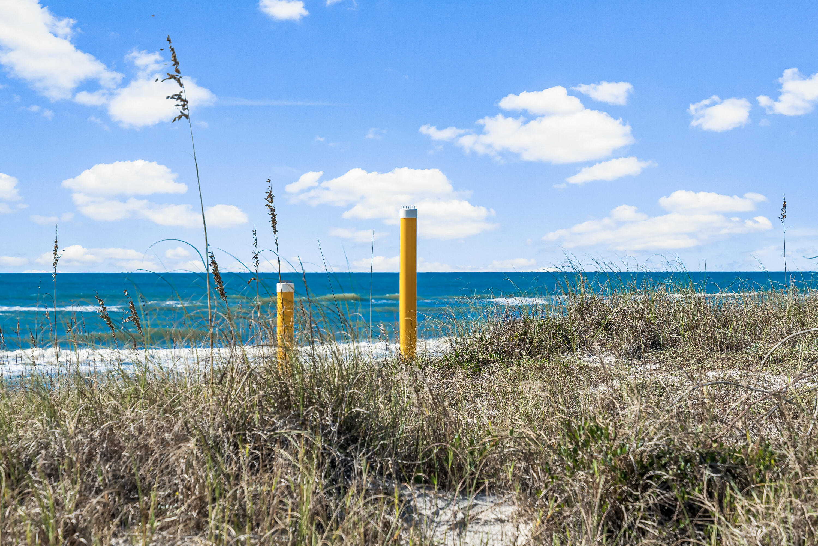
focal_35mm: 105
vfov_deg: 13.0
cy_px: 273
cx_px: 409
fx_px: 2386
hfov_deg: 19.5
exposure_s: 1/100
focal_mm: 70
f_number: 5
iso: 100
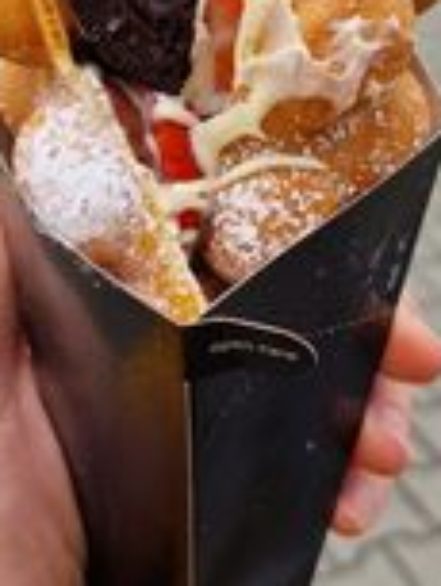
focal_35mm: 64
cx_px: 215
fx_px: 1086
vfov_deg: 29.8
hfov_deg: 23.0
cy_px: 161
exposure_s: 1/244
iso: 50
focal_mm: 6.4
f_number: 1.8
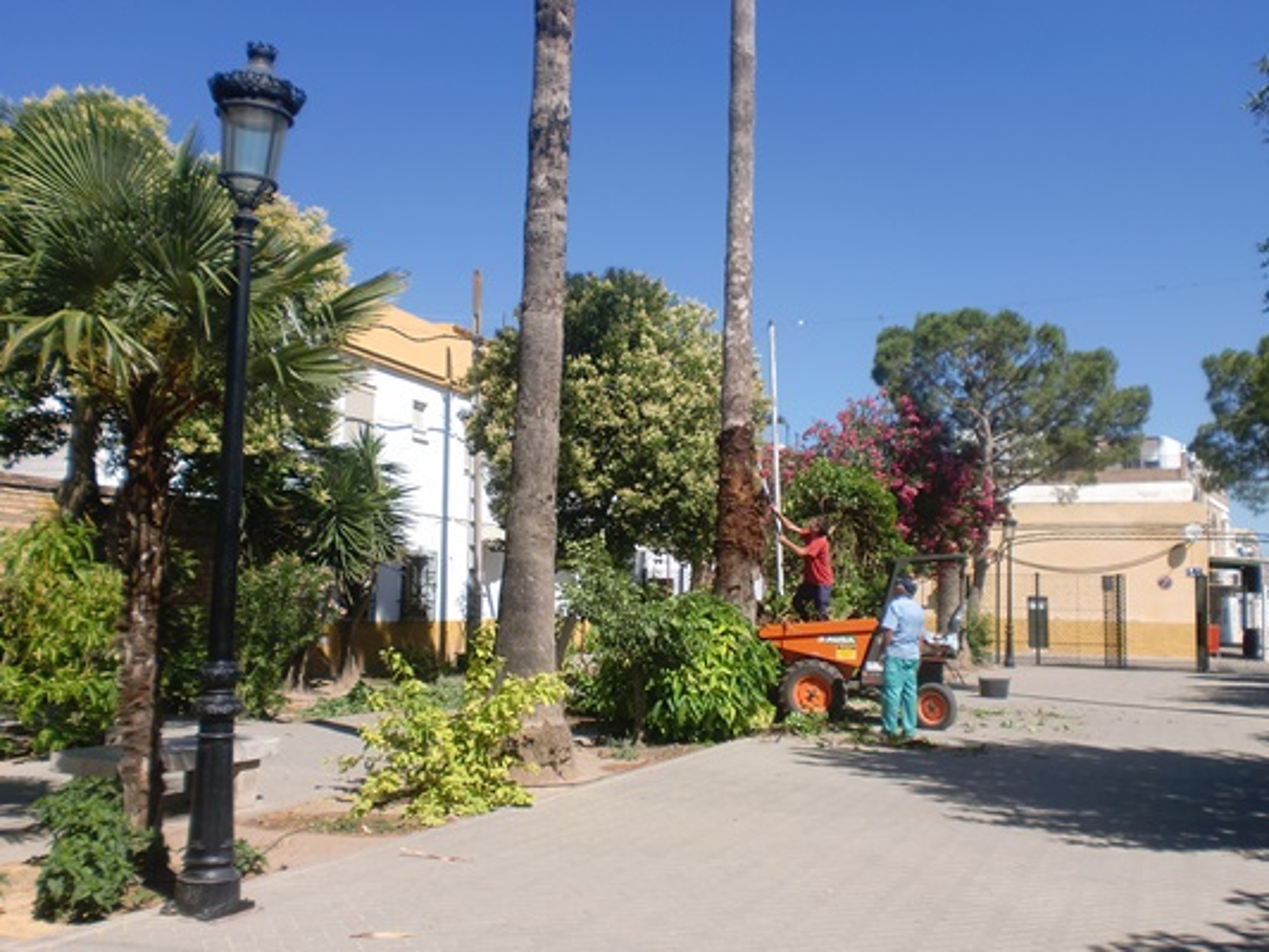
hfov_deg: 52.6
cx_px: 634
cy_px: 476
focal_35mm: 35
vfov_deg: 40.7
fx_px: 1283
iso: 64
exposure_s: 1/1000
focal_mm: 6.3
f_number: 3.1
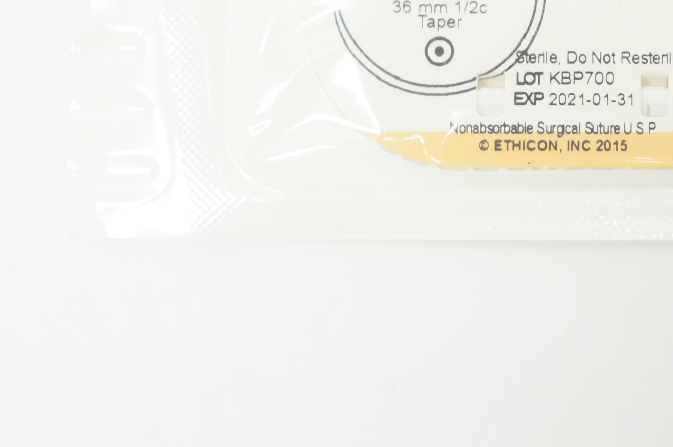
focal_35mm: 97
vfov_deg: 13.9
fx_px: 1811
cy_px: -1
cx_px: 627
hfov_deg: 20.5
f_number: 8
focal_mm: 32
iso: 400
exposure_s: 1/15
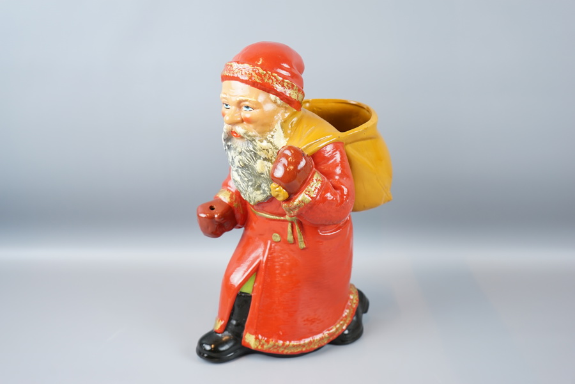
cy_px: 192
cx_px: 288
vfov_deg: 32.6
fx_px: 655
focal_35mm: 41
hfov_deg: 47.4
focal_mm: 41
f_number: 4.5
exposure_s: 1/60
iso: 250
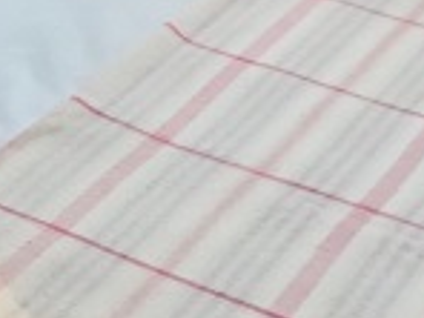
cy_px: -11
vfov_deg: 9.9
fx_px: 1825
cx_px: -72
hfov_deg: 12.9
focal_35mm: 149
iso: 160
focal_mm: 3.3
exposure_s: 1/30
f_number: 2.4
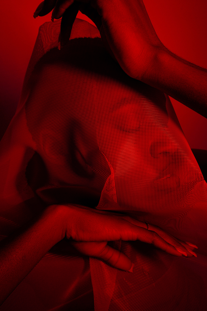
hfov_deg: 37.9
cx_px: 104
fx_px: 302
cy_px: 156
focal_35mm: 35
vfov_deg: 54.4
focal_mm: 35
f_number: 9
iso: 800
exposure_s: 1/100
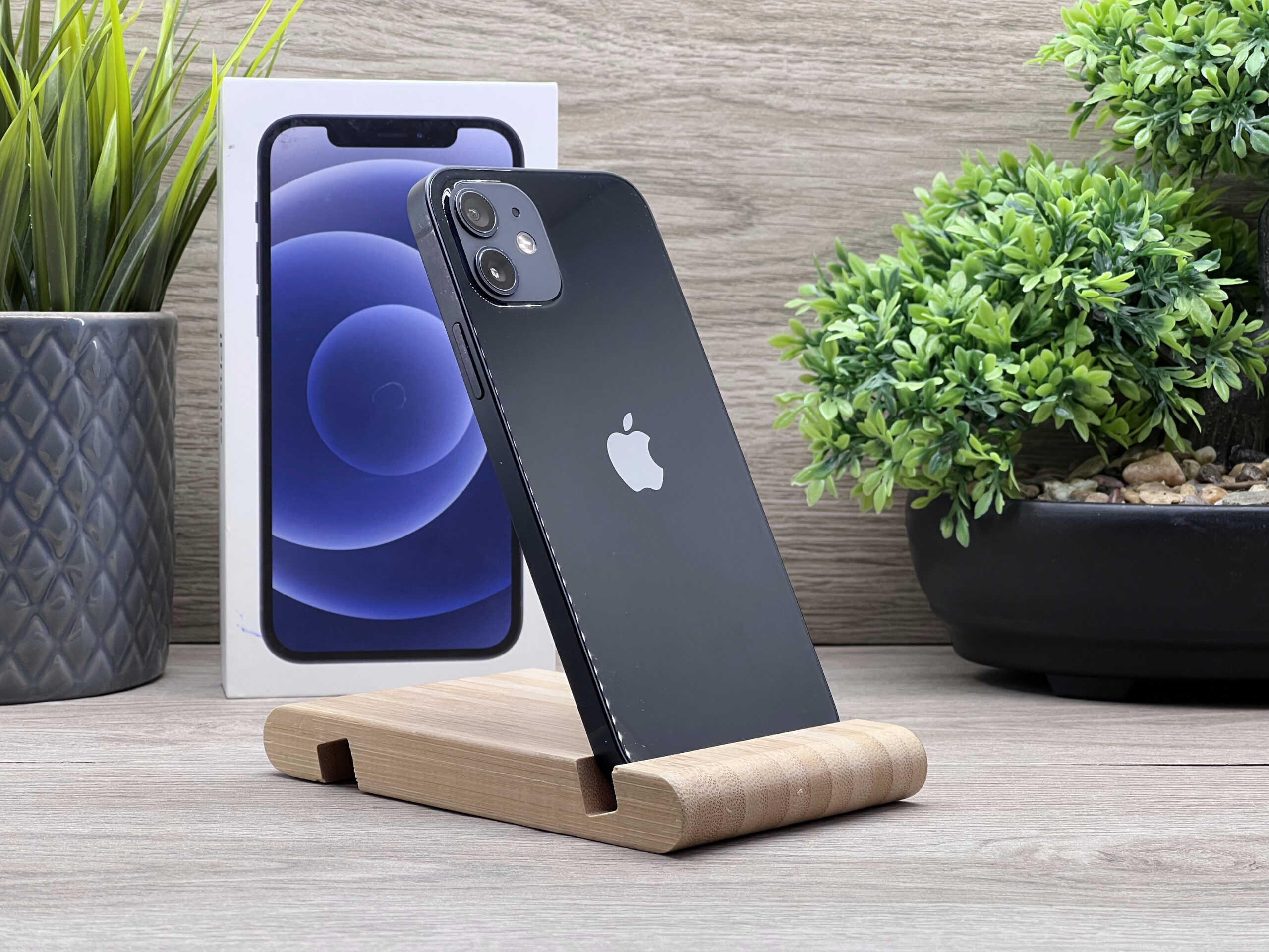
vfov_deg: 19.1
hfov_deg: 25.3
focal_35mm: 77
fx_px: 2823
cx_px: 634
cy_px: 476
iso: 100
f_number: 2.8
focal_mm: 9
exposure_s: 1/100
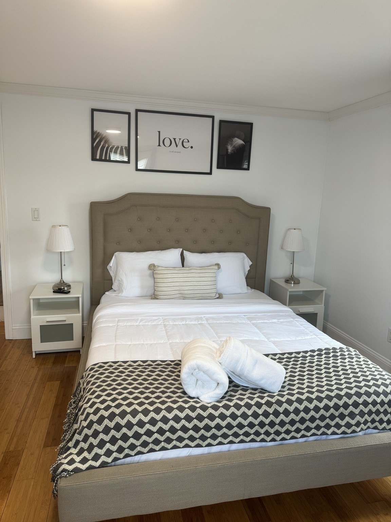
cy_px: 261
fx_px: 361
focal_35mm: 24
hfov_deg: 56.8
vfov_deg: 71.6
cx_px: 196
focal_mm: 6.76
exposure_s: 1/120
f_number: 1.78
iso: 100
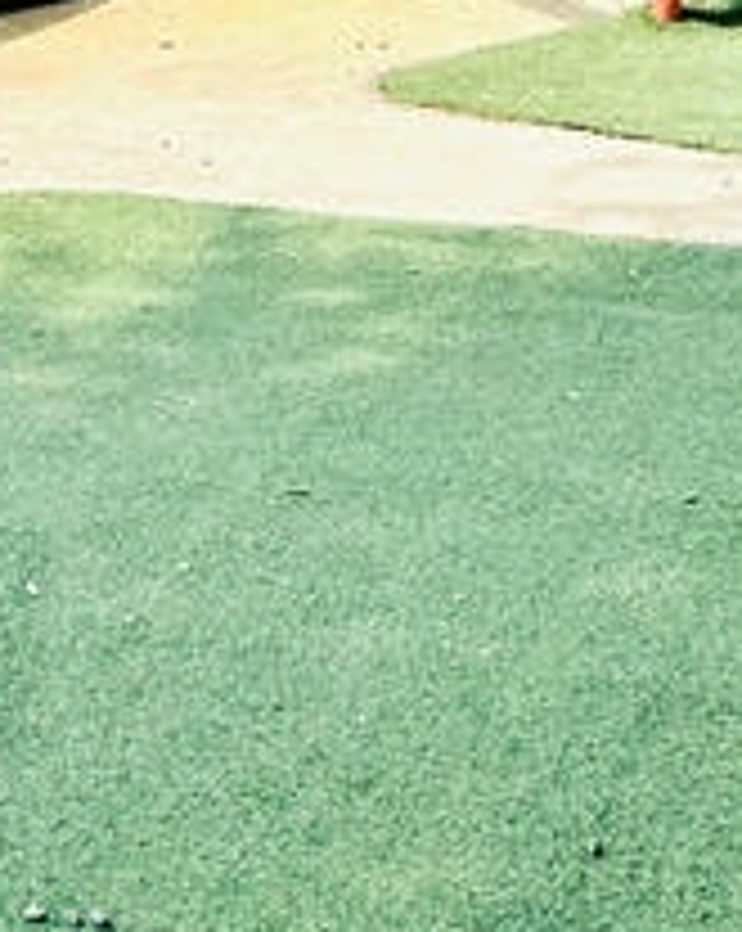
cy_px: -909
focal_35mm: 136
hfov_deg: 11.3
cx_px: 333
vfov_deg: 12.5
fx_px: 3742
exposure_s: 1/2331
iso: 80
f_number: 1.78
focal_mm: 6.86
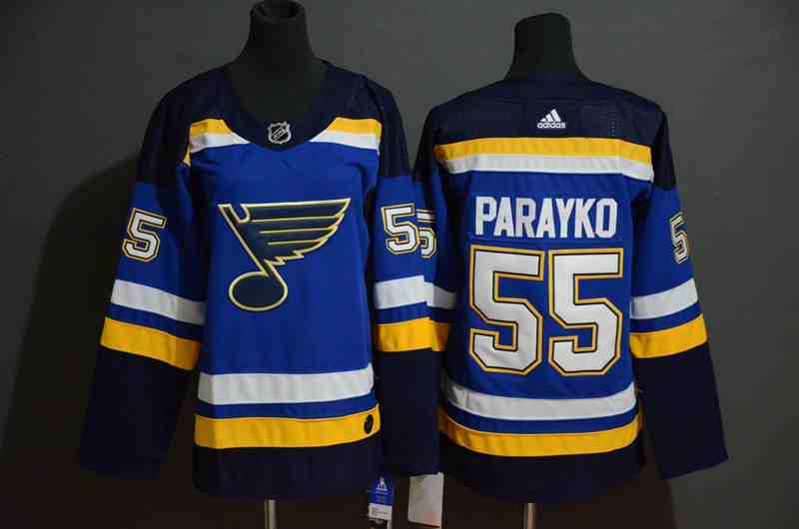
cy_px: 264
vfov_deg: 15.1
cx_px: 400
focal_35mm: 90
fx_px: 1994
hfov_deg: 22.7
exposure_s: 1/25
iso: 4000
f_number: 5
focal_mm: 60
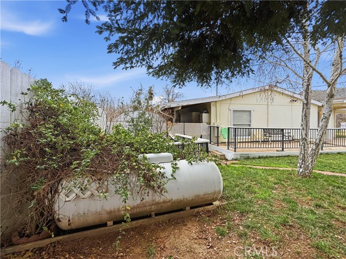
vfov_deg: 85.7
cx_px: 173
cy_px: 130
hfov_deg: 102.1
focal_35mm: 14
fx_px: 140
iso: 40
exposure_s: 1/451
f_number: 2.2
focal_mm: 2.2
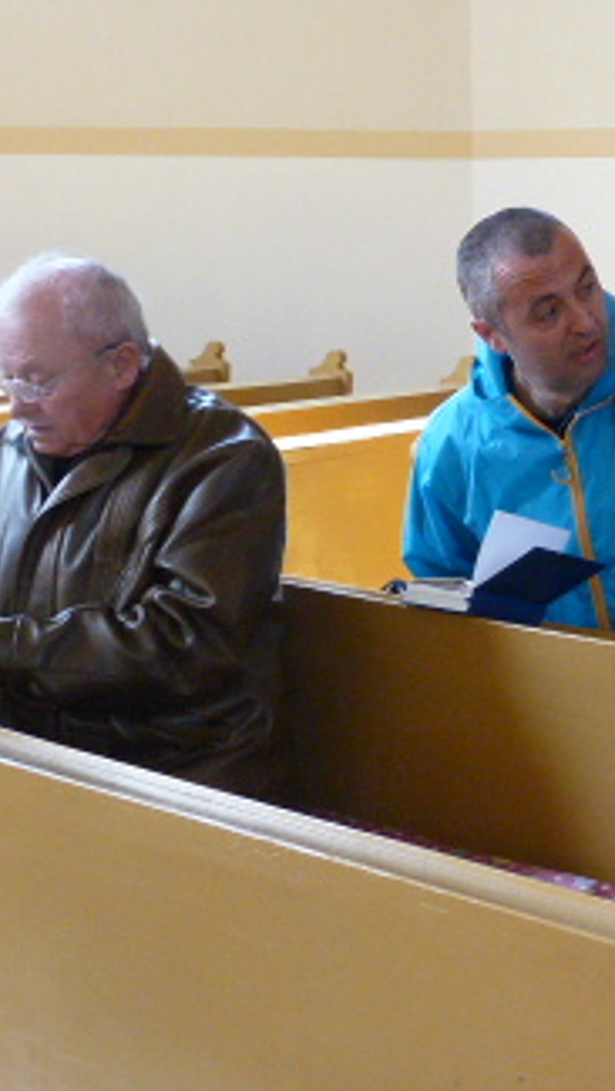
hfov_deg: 20.2
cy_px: 426
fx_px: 1680
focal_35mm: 58
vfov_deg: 35.9
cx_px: 598
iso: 400
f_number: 2.8
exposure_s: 1/100
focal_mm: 4.8
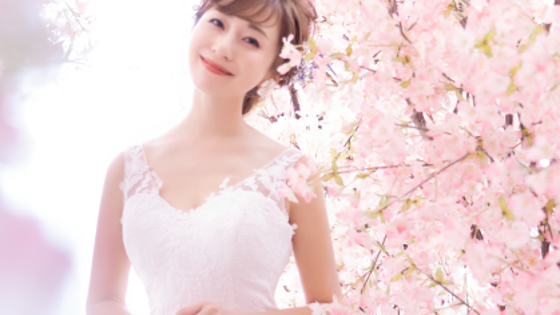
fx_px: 1337
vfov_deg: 13.5
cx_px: 382
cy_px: 177
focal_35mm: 90
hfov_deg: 23.5
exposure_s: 1/60
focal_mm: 45
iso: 1000
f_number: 4
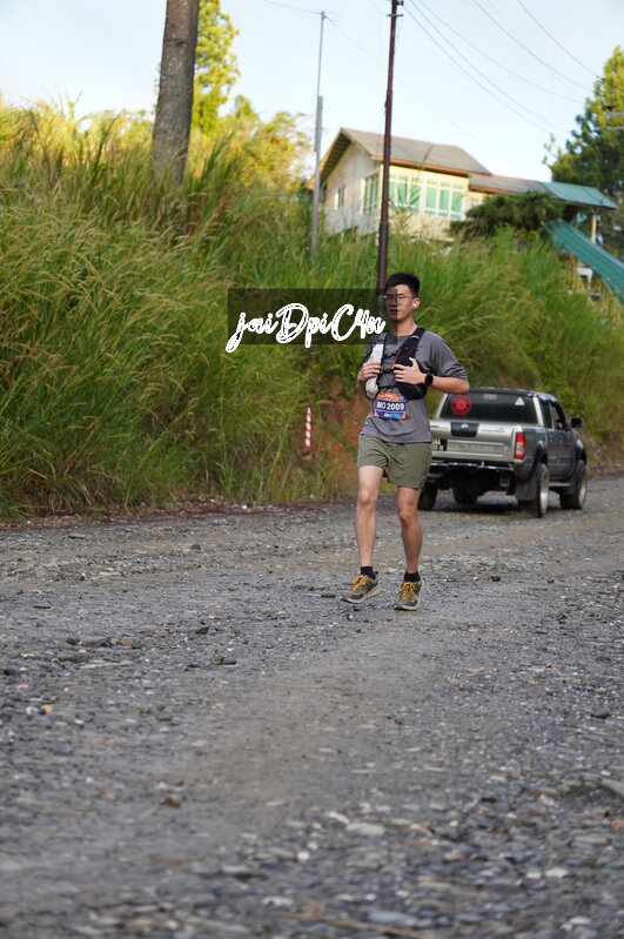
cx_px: 312
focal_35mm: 105
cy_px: 470
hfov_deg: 13.0
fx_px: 2736
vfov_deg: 19.5
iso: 500
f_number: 2.8
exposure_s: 1/500
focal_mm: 70
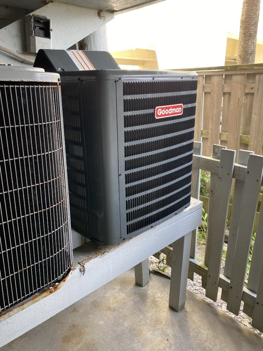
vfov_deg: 67.3
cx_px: 132
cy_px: 176
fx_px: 263
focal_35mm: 26
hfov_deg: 53.1
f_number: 1.8
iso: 100
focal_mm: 4.25
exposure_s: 1/122
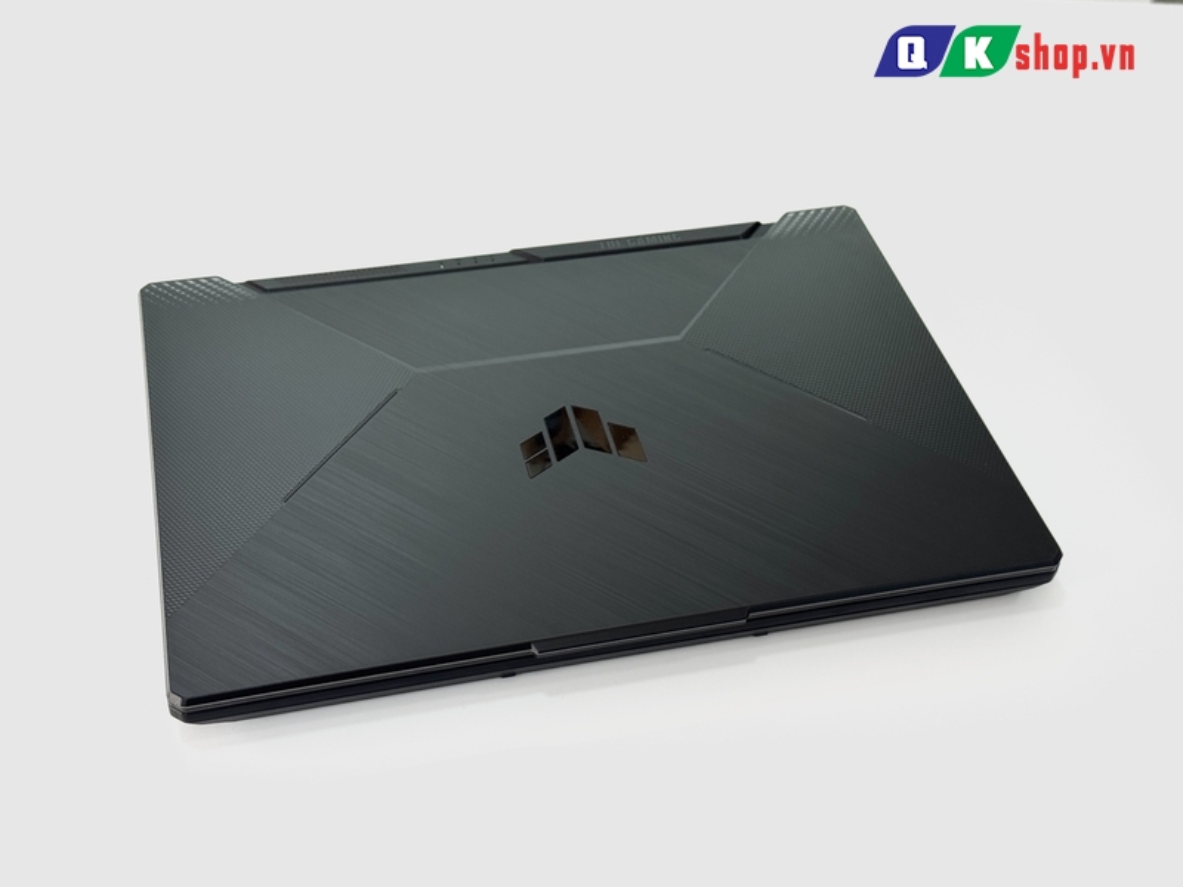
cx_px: 592
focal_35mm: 48
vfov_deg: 30.3
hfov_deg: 39.7
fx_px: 1640
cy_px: 444
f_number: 1.78
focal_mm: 6.76
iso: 50
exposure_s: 1/121
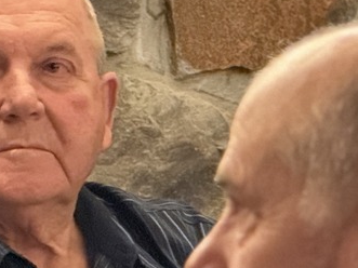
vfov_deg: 2.7
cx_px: 158
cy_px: 195
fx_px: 5624
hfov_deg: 3.6
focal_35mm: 544
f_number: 2.8
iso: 2000
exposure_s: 1/20
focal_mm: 15.66
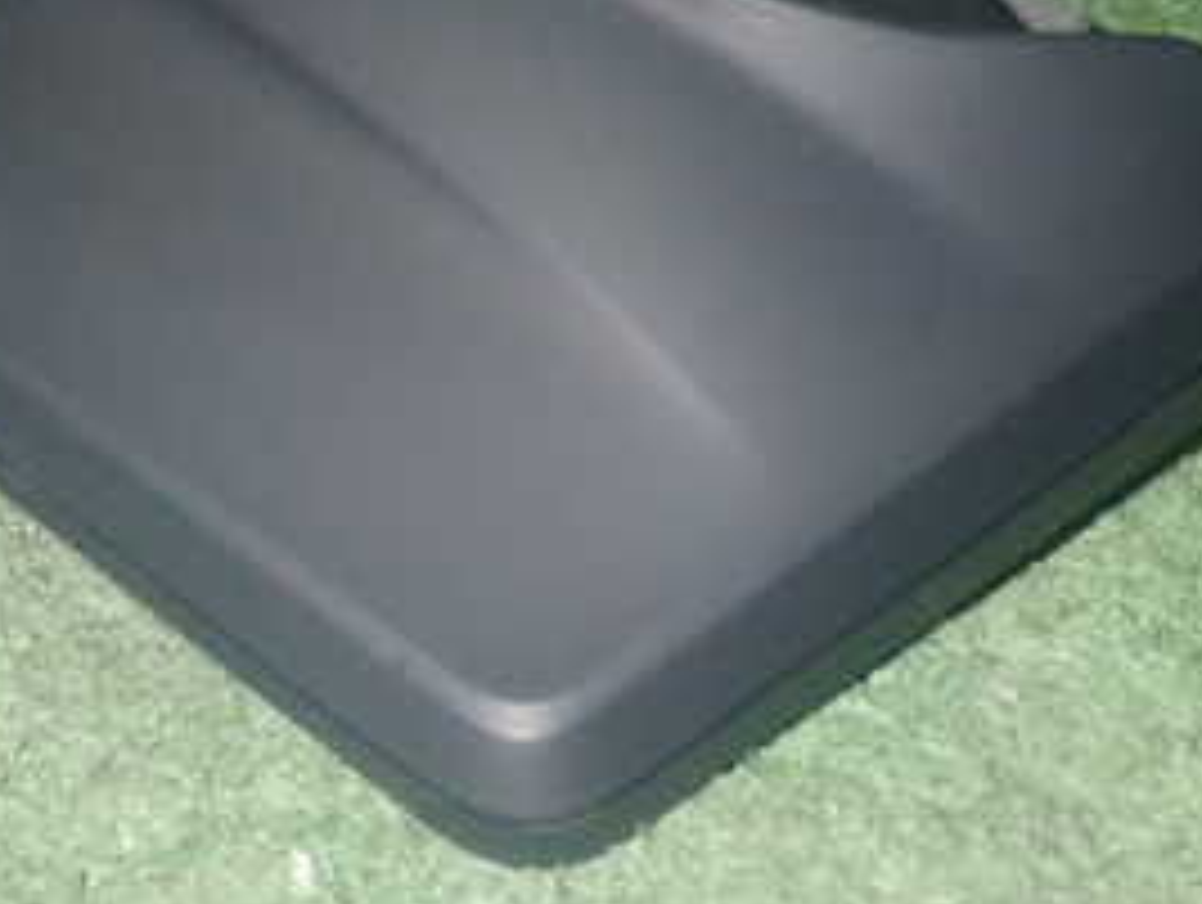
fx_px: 3199
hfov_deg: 20.9
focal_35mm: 92
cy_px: 27
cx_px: 135
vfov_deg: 15.8
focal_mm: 7.31
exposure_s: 1/40
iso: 800
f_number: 8
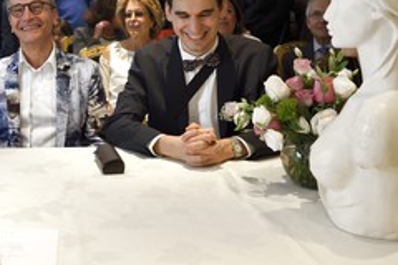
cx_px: 118
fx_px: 619
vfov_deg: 23.8
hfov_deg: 35.1
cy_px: 53
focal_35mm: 56
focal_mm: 32
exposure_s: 1/80
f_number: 4
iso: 1600
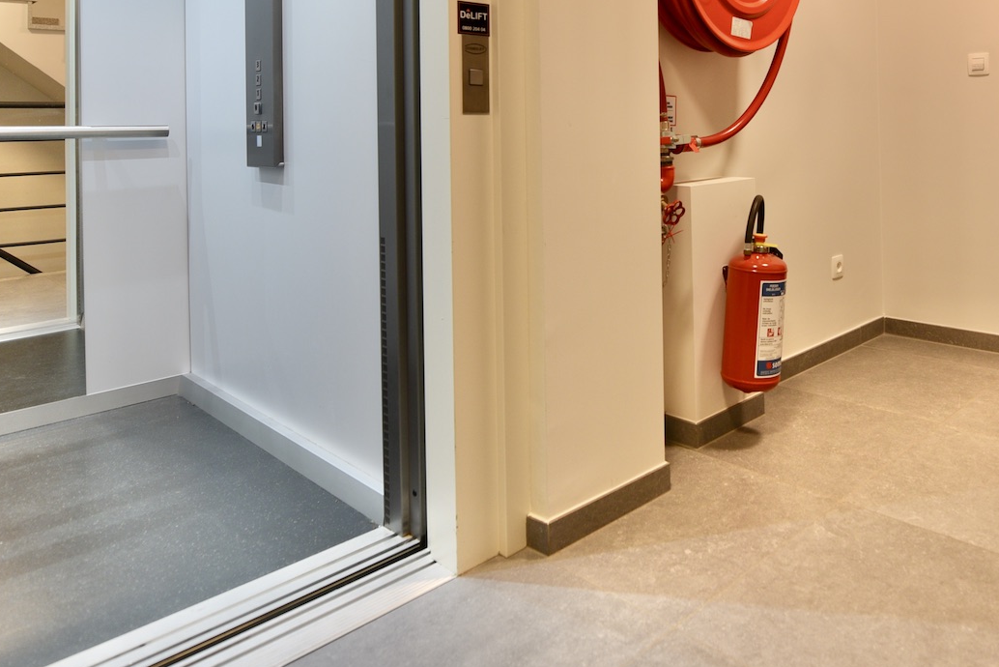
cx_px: 650
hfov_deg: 67.8
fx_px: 722
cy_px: 139
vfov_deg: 47.1
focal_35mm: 26
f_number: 2.8
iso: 200
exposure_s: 1/30
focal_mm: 14
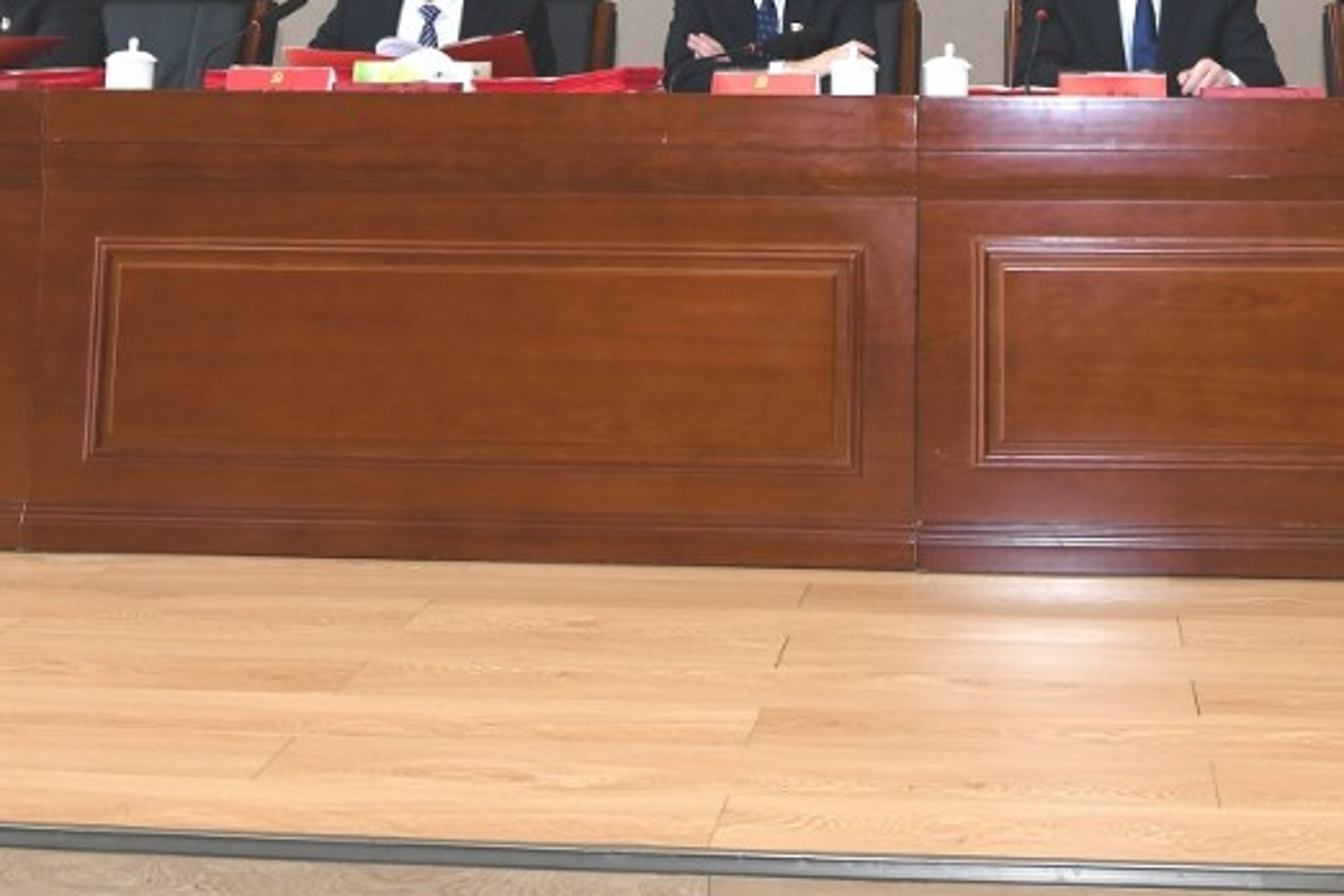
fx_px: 1829
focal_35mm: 49
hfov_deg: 39.4
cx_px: 981
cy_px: -198
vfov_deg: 24.7
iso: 400
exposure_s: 1/60
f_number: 4.5
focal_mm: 16
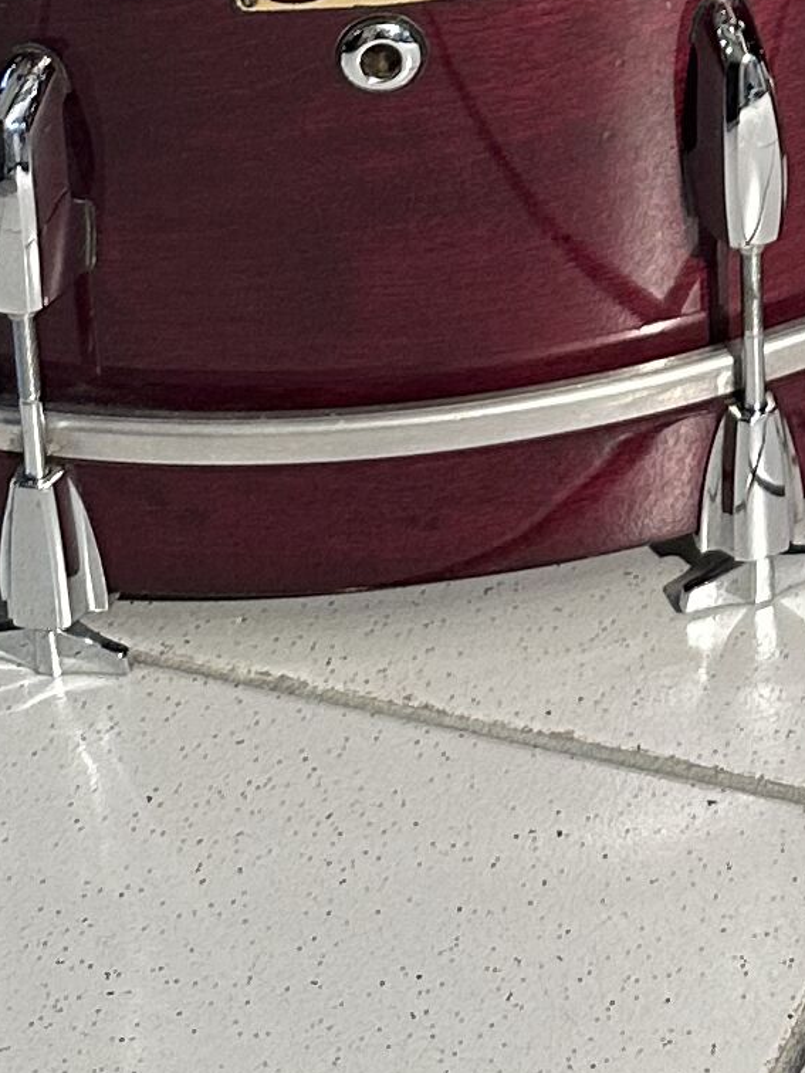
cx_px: 1221
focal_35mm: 128
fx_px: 3969
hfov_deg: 11.1
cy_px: -862
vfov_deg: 13.7
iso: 160
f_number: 1.78
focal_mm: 6.86
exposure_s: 1/50
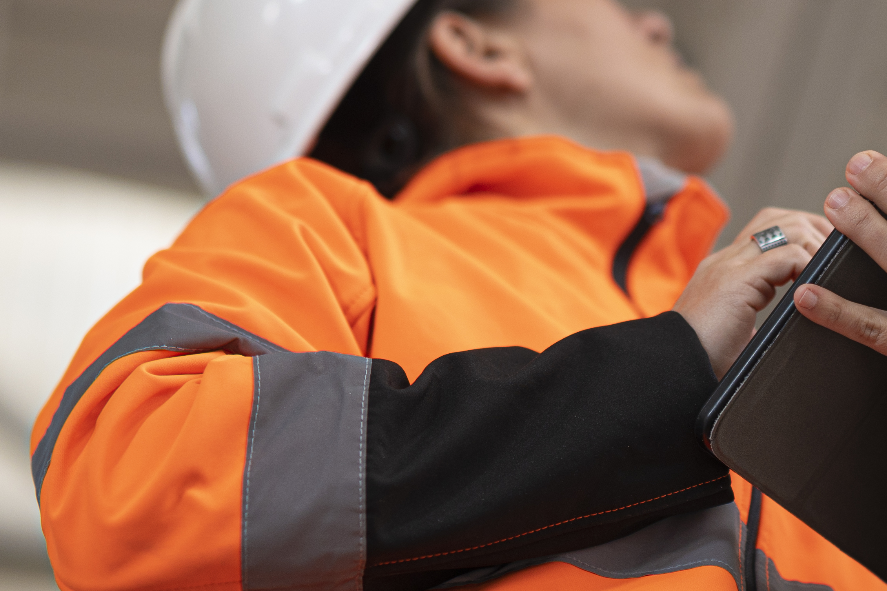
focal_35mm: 155
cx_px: 656
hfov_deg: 13.2
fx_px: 3818
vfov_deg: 8.8
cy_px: 105
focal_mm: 50
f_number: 1.2
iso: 125
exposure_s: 1/125
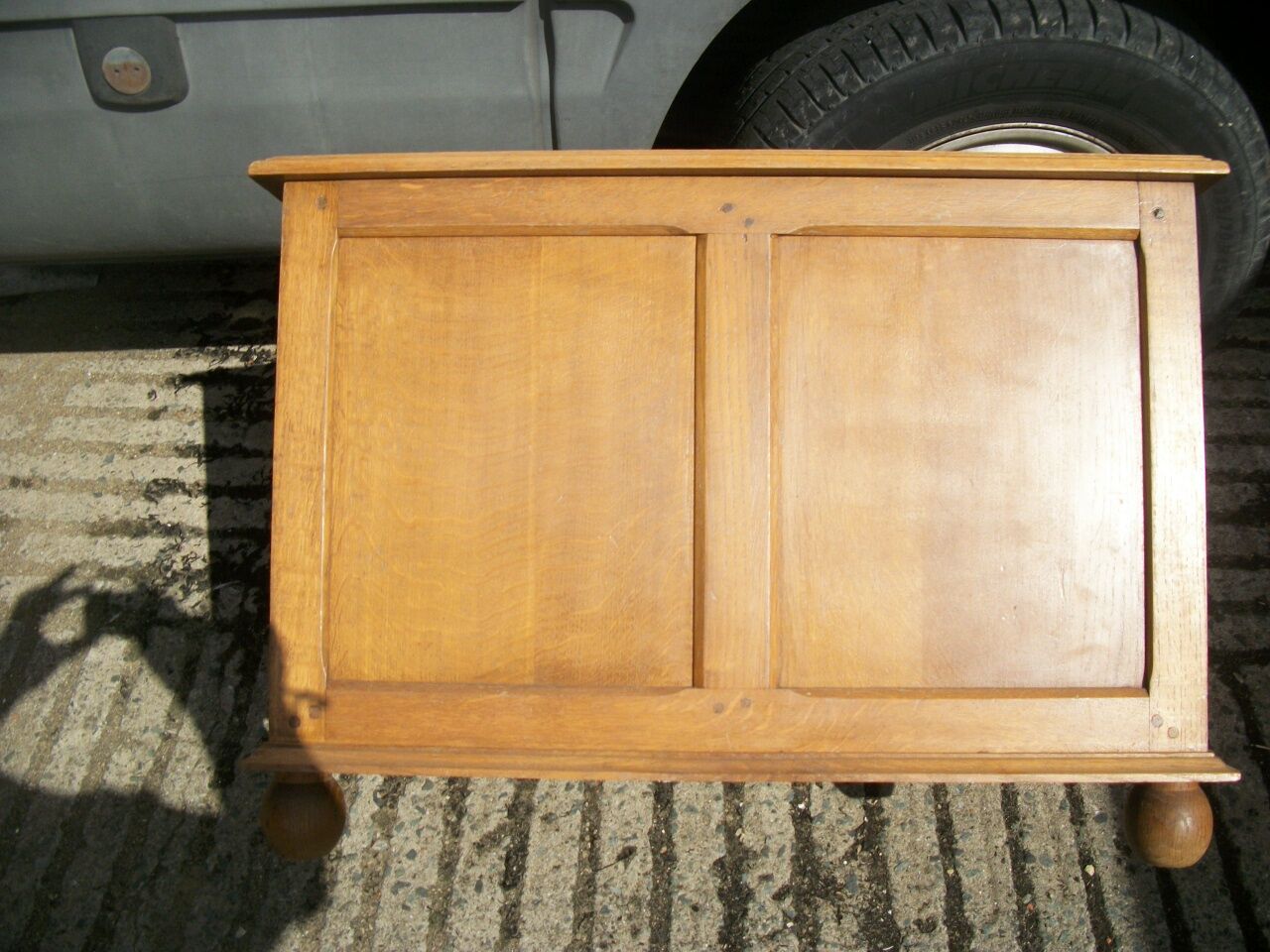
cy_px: 476
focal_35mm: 32
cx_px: 635
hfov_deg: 56.8
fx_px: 1174
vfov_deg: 44.2
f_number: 8.8
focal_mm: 5.7
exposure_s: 1/320
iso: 80
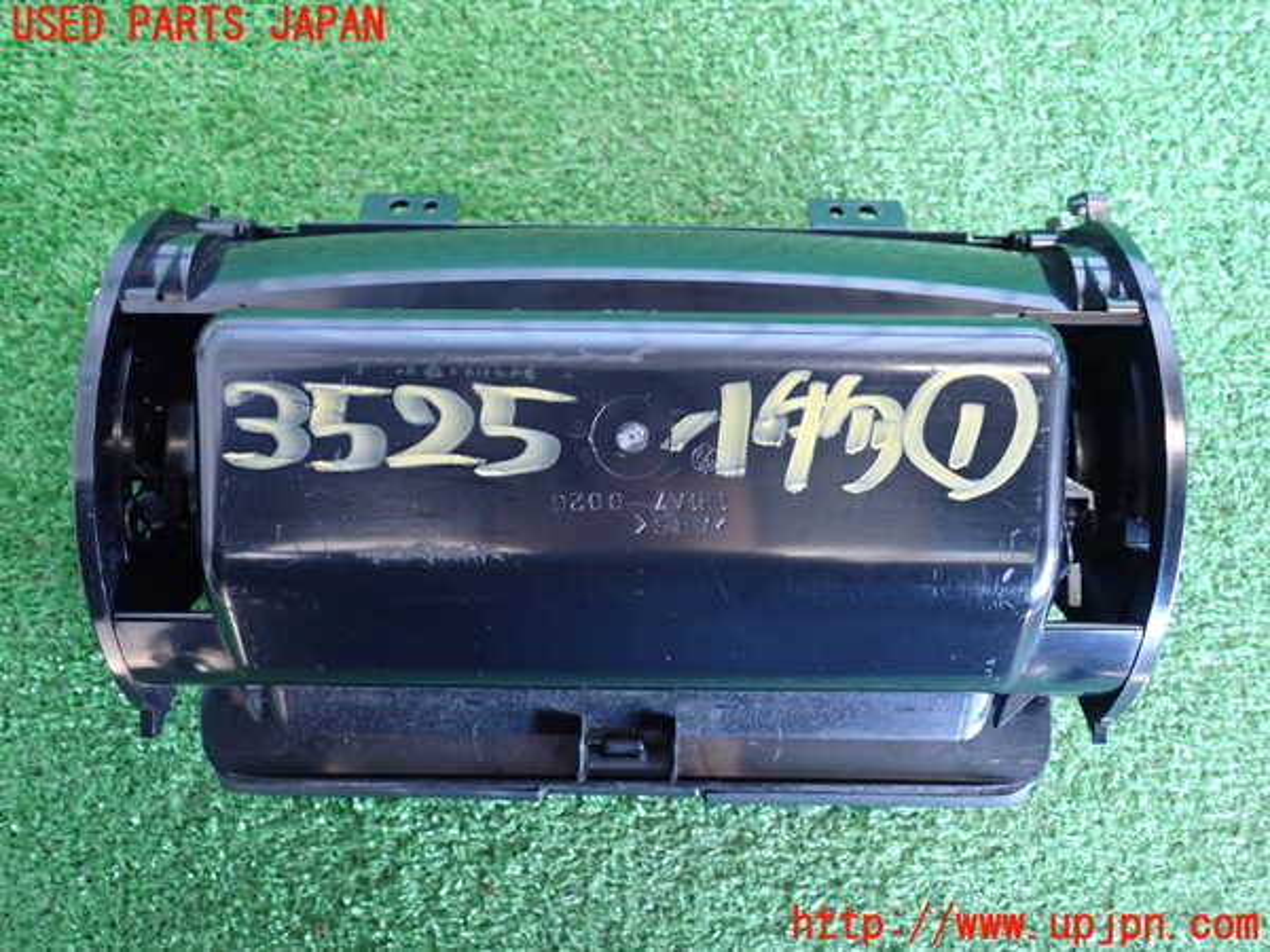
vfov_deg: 44.2
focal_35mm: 32
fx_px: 1174
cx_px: 635
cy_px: 476
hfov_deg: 56.8
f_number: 2.4
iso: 500
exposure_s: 1/30
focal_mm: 5.79
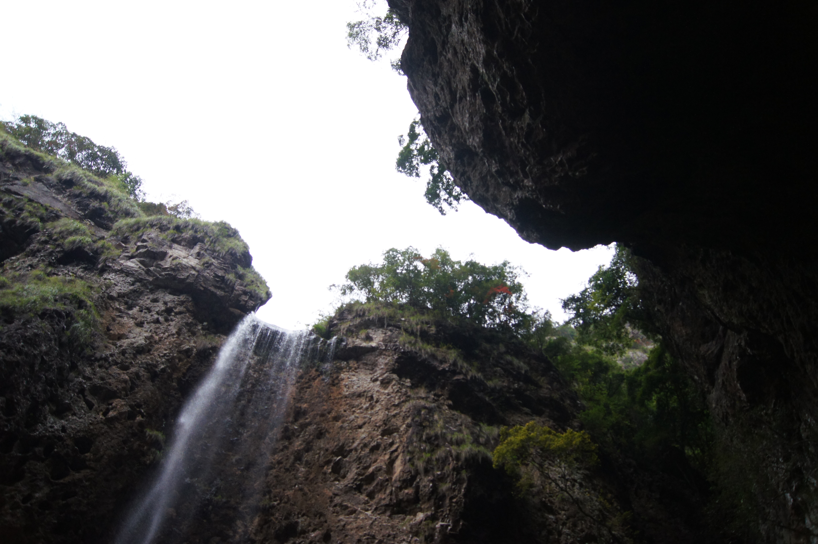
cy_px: 272
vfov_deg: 47.8
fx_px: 613
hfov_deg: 67.4
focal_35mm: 27
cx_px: 409
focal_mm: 18
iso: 1600
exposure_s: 1/4000
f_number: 3.5
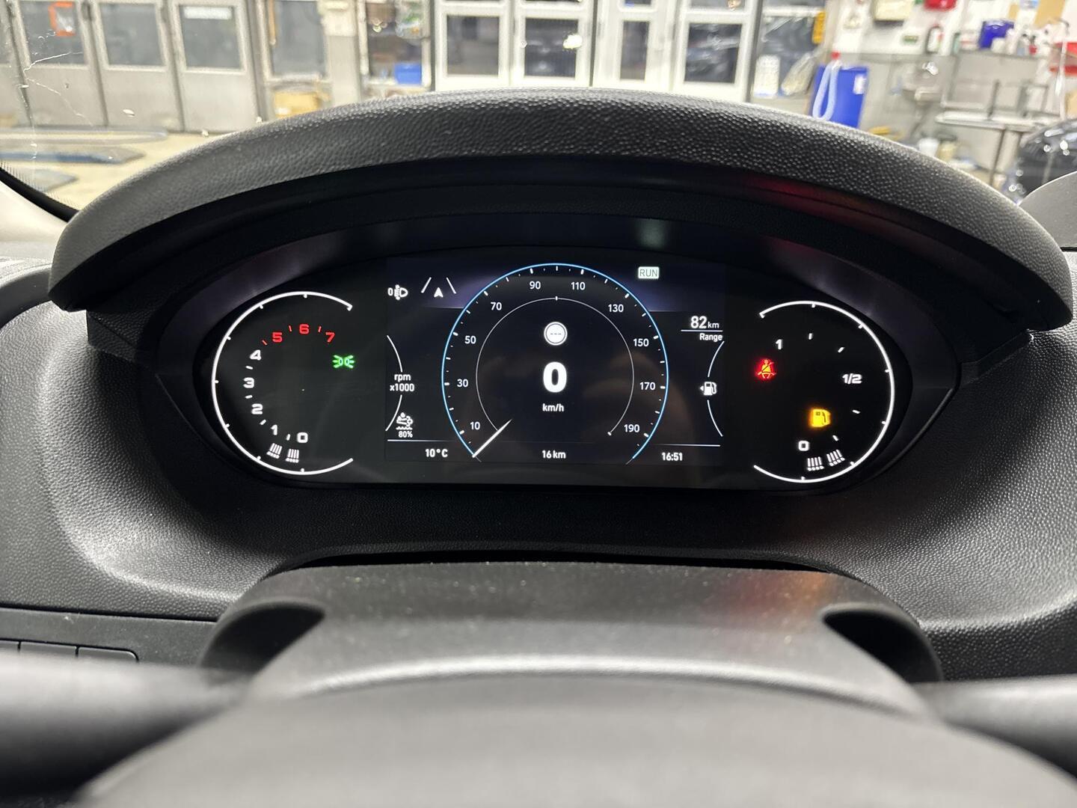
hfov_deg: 67.3
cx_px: 538
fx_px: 809
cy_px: 404
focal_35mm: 26
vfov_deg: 53.1
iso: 500
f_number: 1.6
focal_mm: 5.96
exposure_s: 1/25
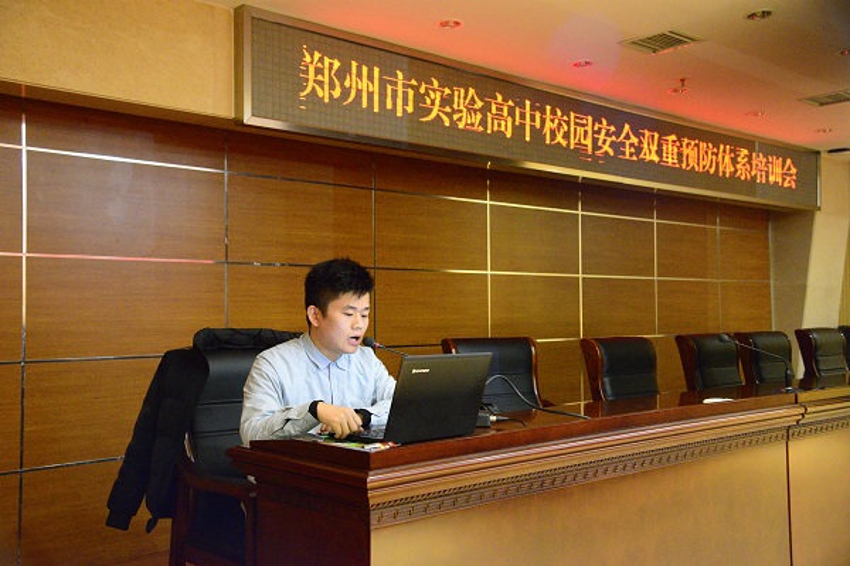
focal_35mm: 38
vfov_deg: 35.1
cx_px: 425
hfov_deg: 50.7
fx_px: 897
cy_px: 283
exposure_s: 1/80
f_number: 4.5
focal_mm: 38
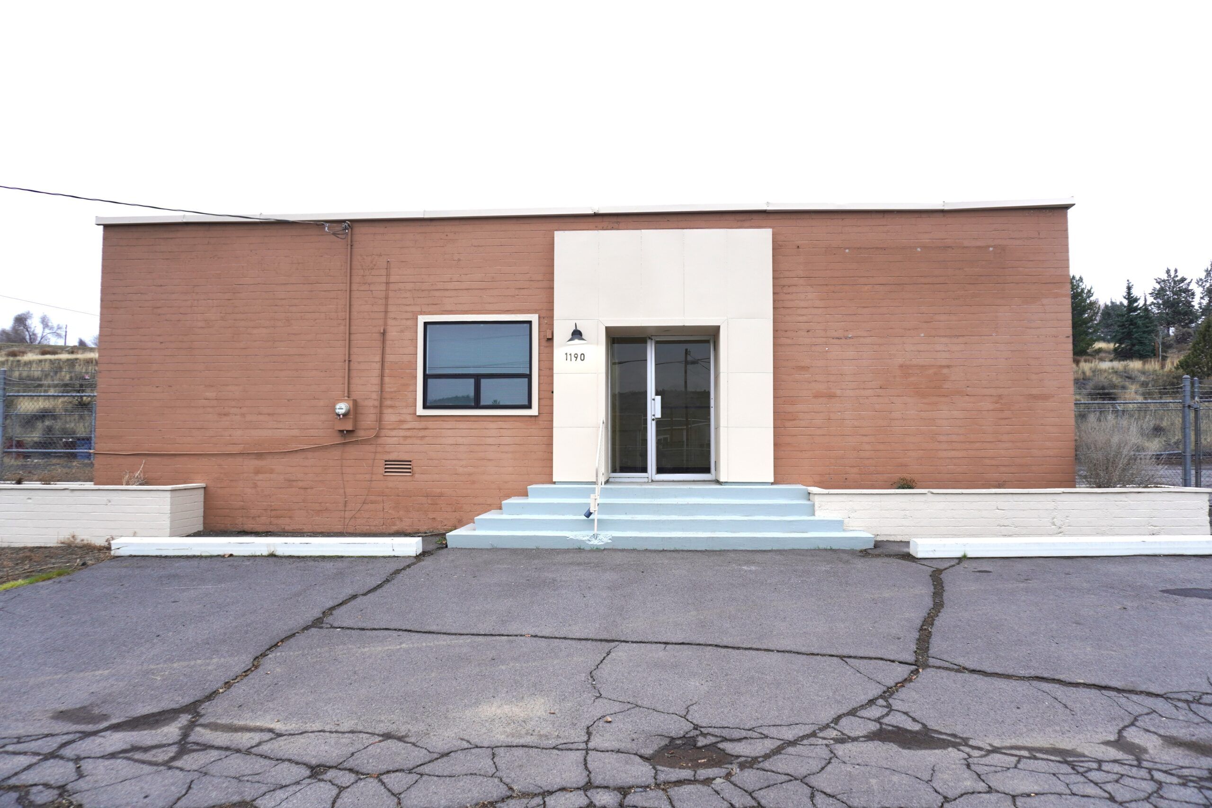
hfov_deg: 73.7
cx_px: 606
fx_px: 808
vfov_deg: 53.1
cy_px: 404
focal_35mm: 24
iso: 100
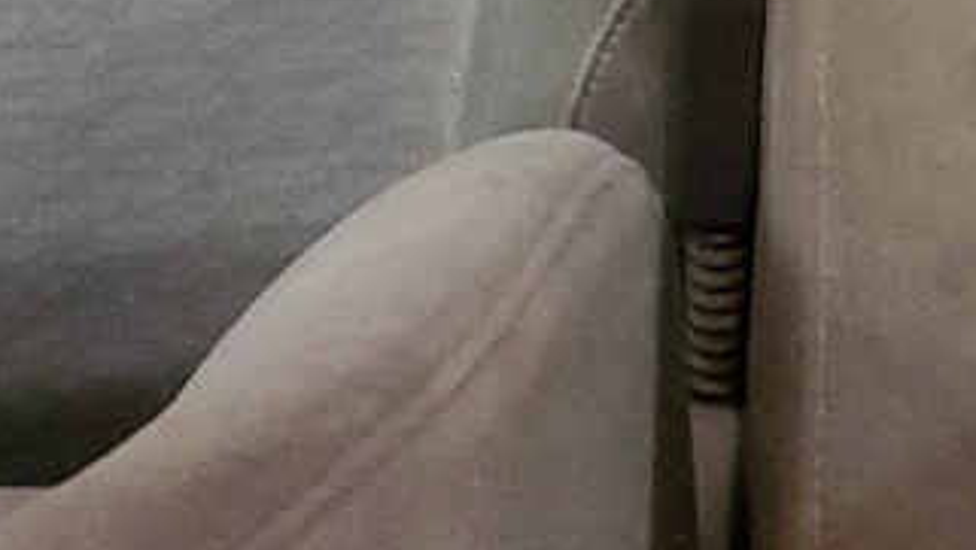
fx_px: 3651
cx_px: 864
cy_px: -559
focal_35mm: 141
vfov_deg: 8.2
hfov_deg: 15.1
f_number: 1.5
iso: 537
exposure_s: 1/15
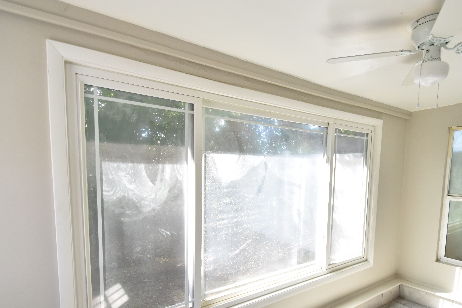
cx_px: 278
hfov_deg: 80.2
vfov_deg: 58.6
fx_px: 269
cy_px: 197
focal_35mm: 21
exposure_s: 1/500
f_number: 3.5
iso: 800
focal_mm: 10
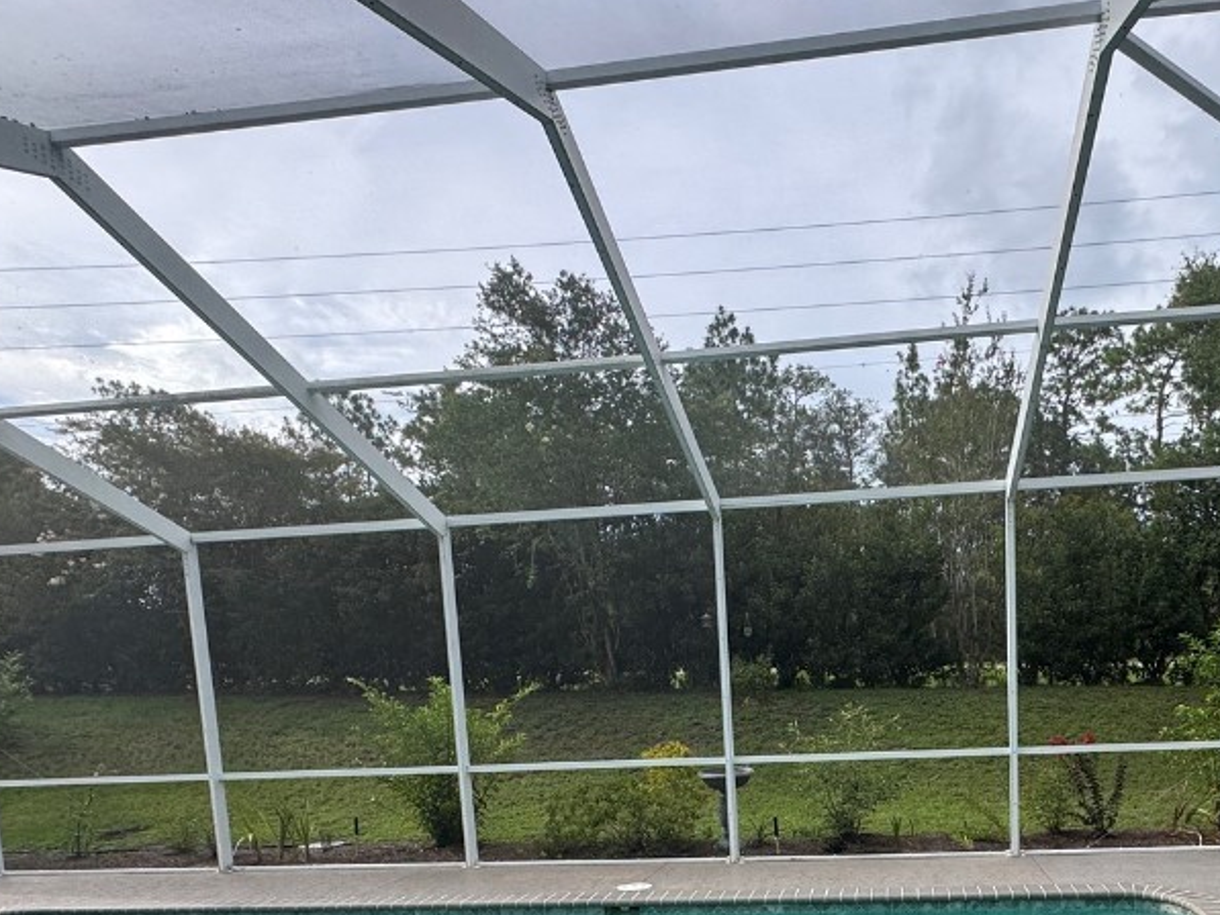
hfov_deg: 69.4
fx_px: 846
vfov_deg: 52.3
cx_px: 819
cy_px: 760
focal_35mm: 24
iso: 40
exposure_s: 1/282
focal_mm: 2.22
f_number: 2.2
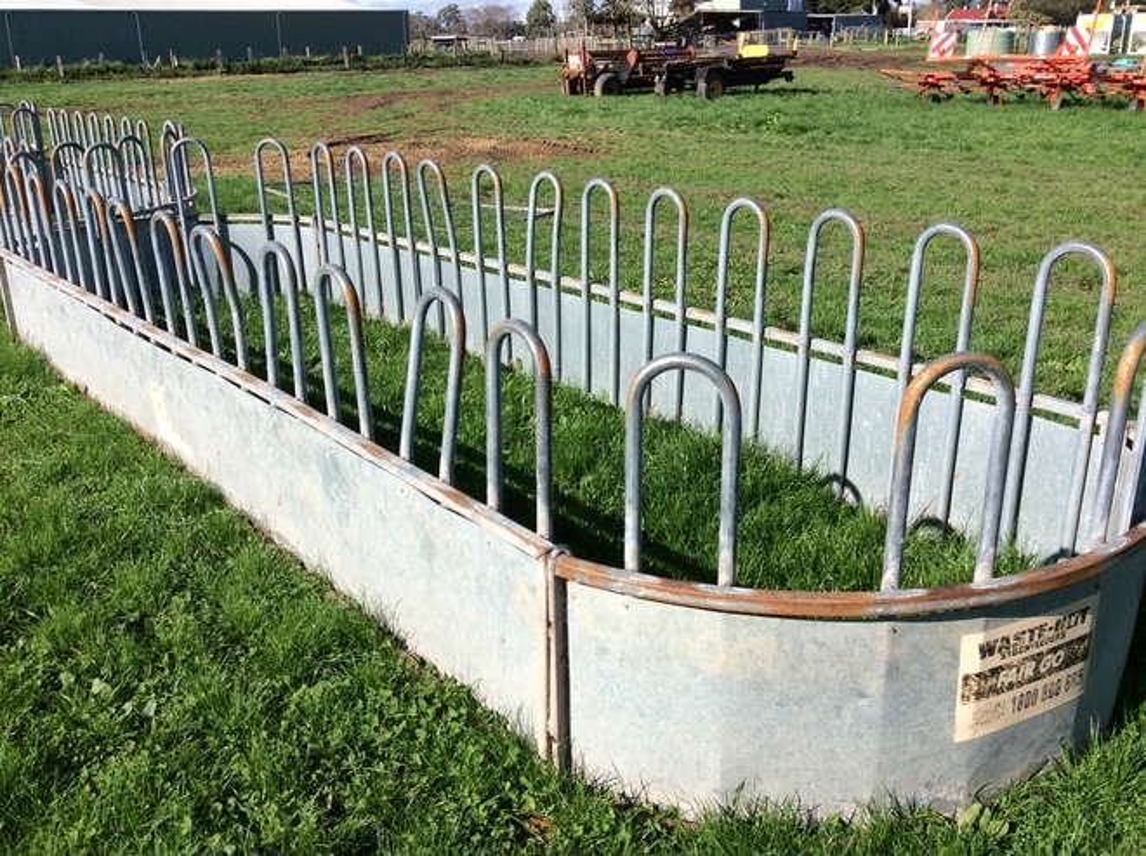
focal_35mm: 32
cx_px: 573
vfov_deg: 44.1
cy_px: 428
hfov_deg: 56.9
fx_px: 1058
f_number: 2.4
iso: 32
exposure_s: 1/1362
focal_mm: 3.3
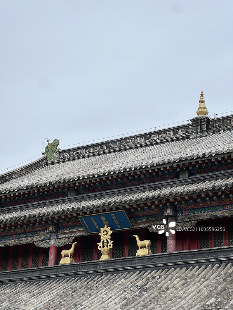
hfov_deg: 19.1
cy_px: 155
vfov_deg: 25.3
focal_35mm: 77
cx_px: 116
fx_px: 691
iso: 32
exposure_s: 1/404
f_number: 2.8
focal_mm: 9
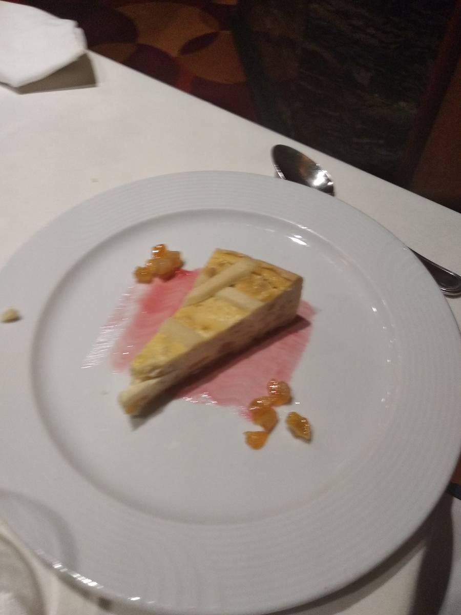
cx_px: 230
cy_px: 308
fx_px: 462
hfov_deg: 53.1
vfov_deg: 67.3
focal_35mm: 26
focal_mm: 3.81
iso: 800
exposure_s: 1/33
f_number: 2.2
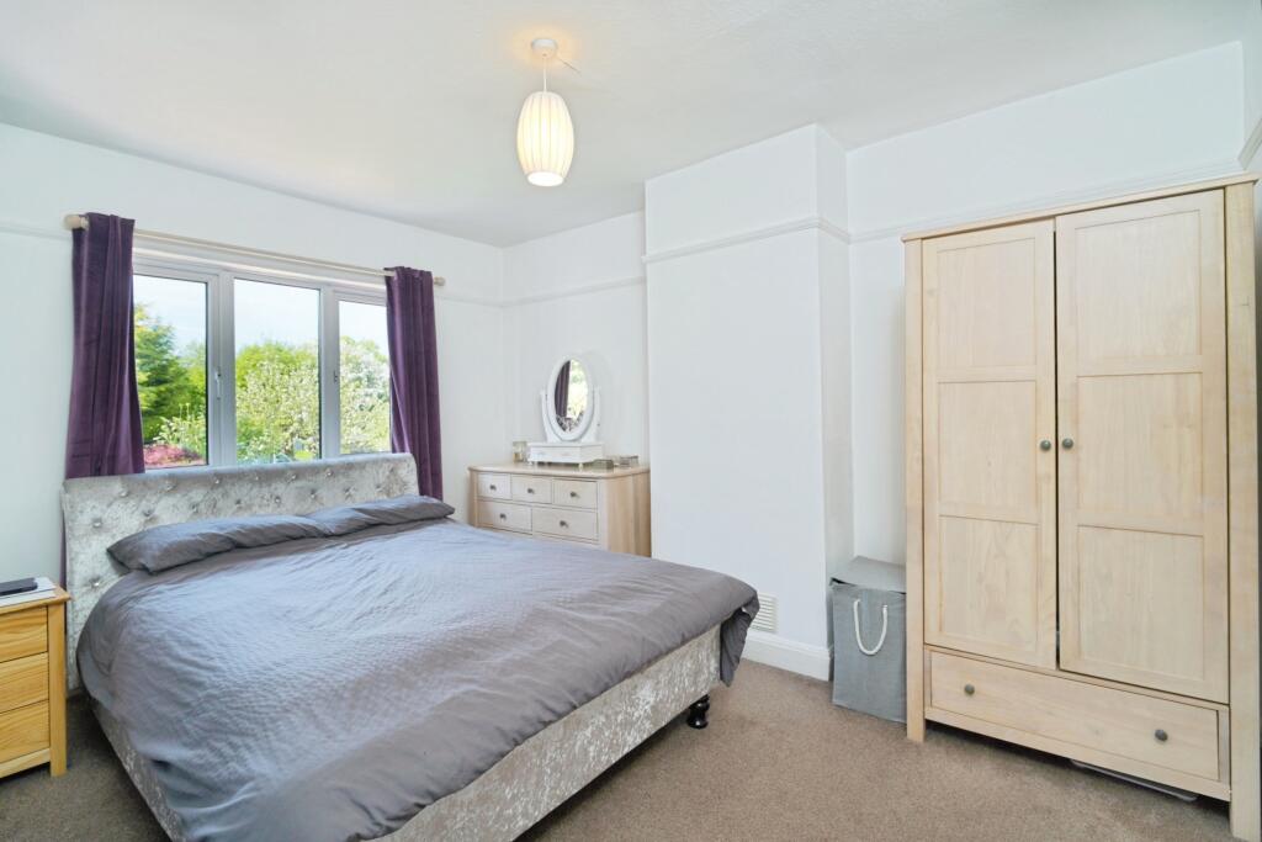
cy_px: 421
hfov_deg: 96.7
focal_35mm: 16
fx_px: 561
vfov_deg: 73.8
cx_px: 631
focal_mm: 16
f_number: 8
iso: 200
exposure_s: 1/13
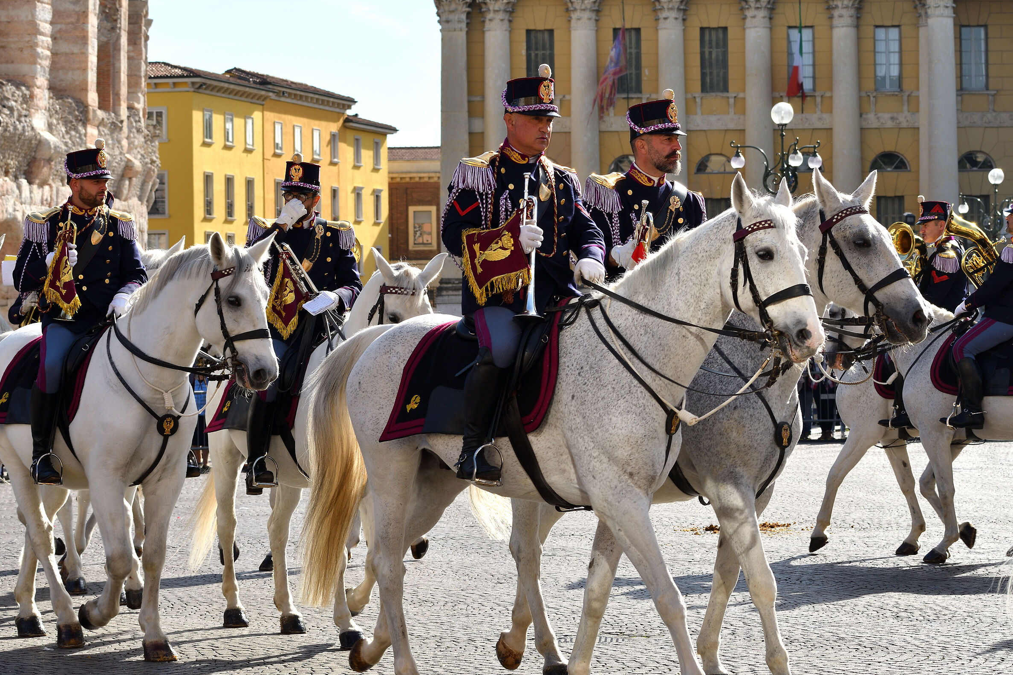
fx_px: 2983
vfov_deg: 12.9
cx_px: 505
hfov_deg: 19.3
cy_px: 339
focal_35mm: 106
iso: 100
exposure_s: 1/320
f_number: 8
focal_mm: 70
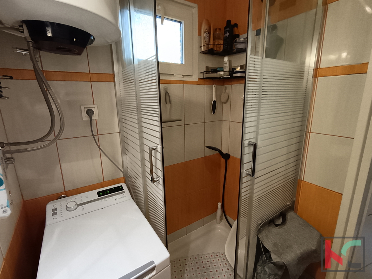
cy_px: 140
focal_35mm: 17
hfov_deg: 91.0
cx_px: 186
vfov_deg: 74.7
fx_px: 183
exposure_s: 1/50
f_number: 2.2
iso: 850
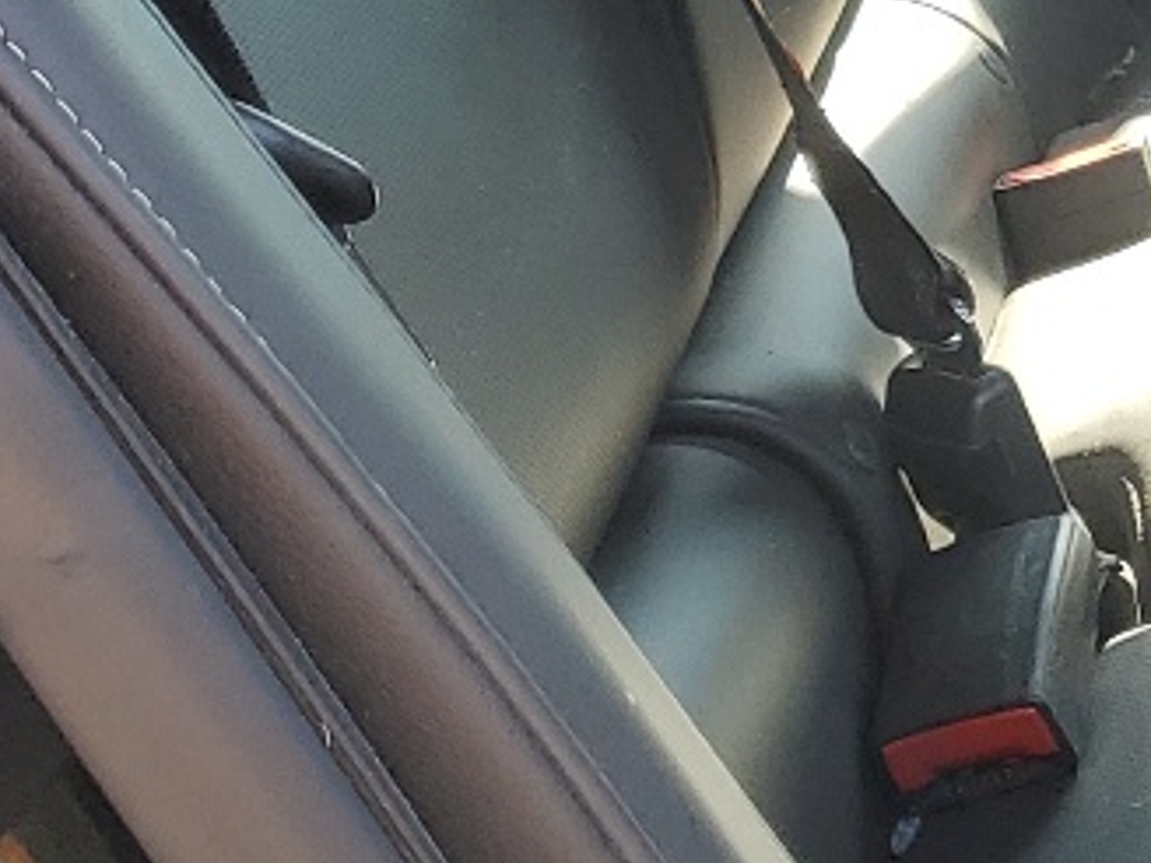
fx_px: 4223
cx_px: 1839
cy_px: -502
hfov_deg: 14.3
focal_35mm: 127
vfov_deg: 11.1
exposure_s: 1/182
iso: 50
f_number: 1.5
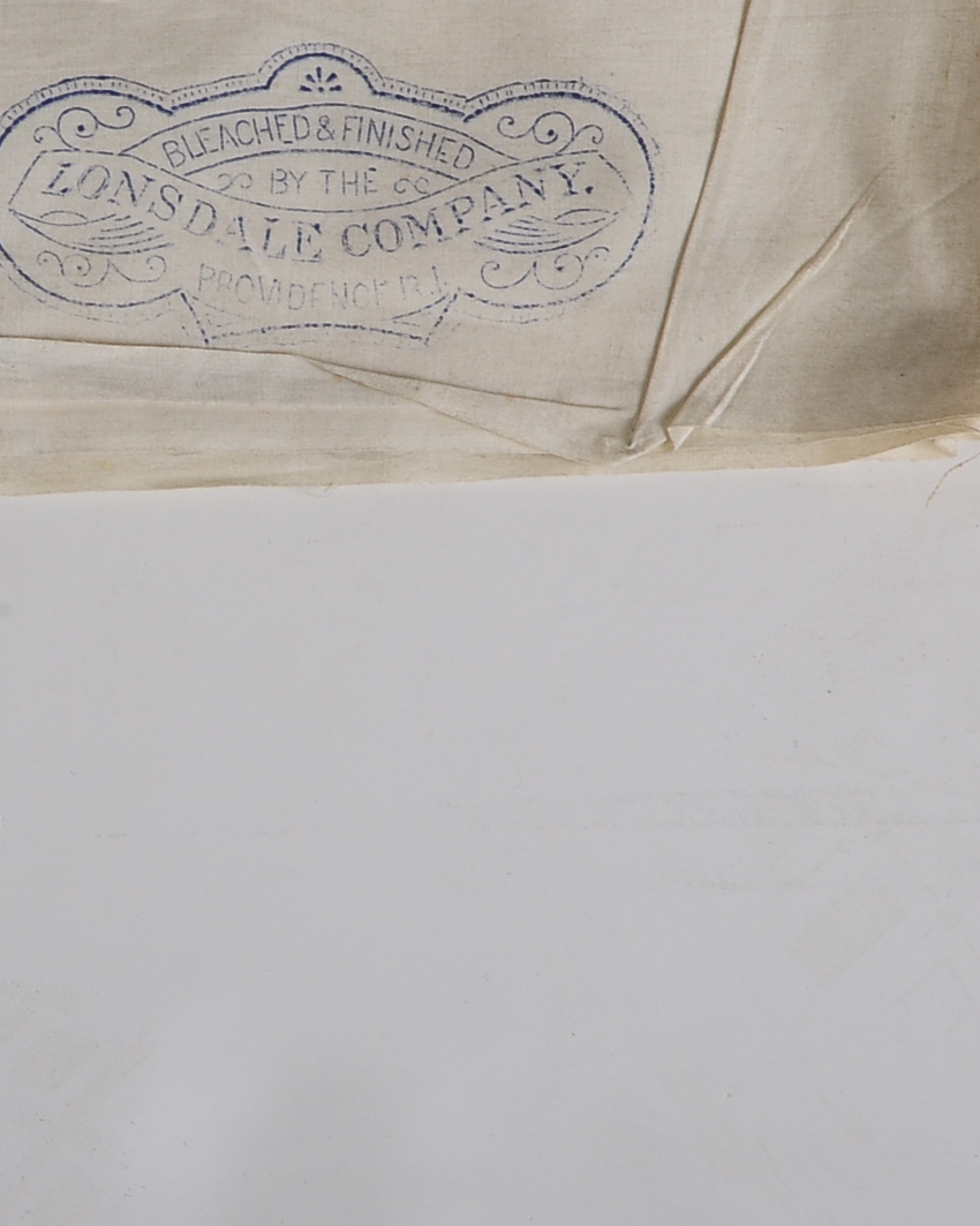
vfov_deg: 5.7
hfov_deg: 4.5
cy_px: 411
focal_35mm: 342
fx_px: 12406
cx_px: 266
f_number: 16
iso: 320
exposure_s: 1/160
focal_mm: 105
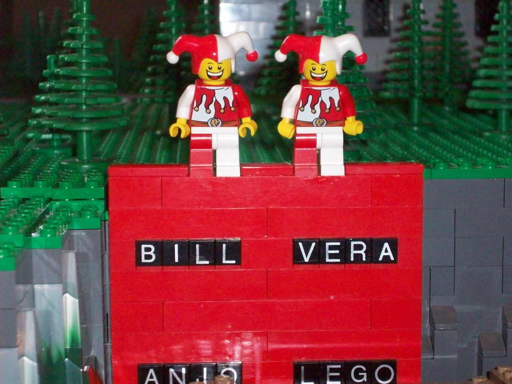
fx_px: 1361
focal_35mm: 92
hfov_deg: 21.3
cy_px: 192
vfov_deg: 16.1
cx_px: 256
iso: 400
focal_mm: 15.3
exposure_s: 1/114
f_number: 4.7
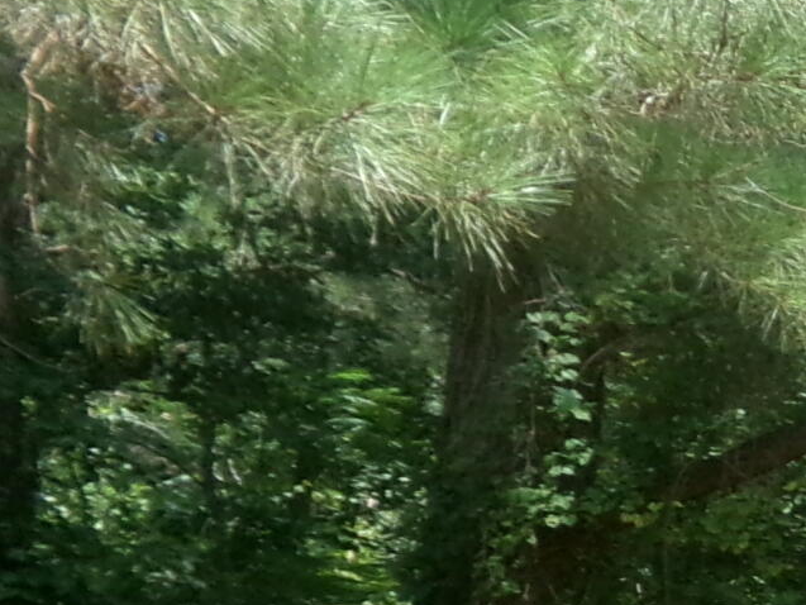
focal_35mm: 113
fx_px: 2632
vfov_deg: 12.8
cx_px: 1897
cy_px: 747
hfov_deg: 13.3
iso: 222
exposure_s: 1/60
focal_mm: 4.3
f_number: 11.07
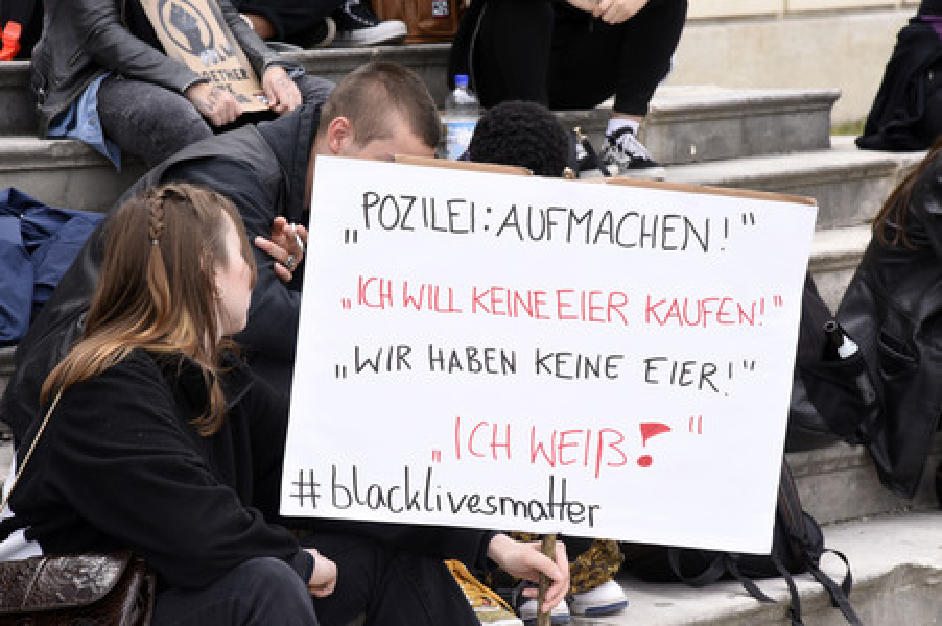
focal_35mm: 120
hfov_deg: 17.1
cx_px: 471
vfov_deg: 11.4
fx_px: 3138
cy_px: 313
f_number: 11
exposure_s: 1/160
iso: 640
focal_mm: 120
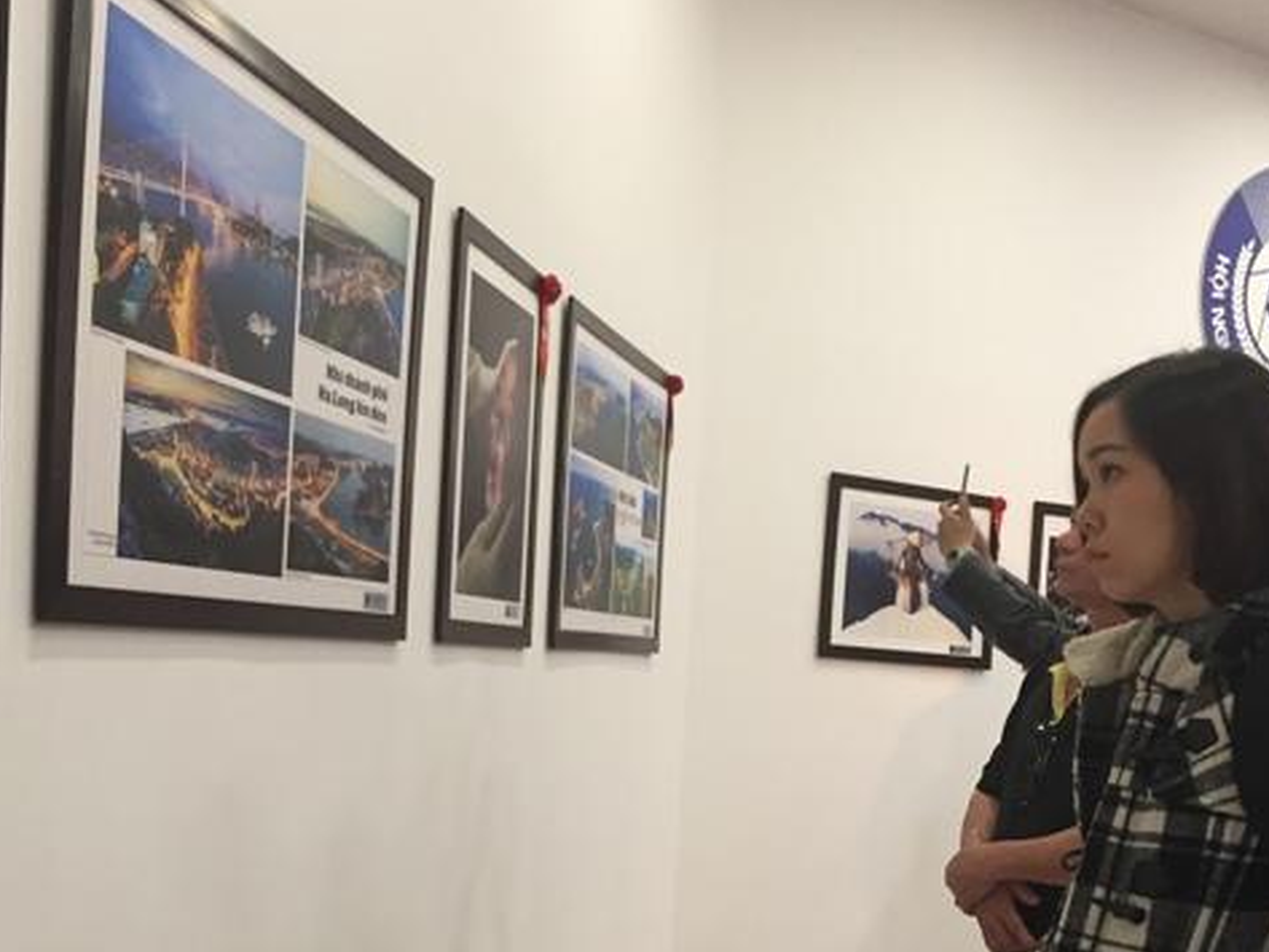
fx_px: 1797
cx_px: 684
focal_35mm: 49
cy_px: 751
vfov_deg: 29.1
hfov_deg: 38.9
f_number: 2.2
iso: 160
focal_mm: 4.15
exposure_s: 1/33
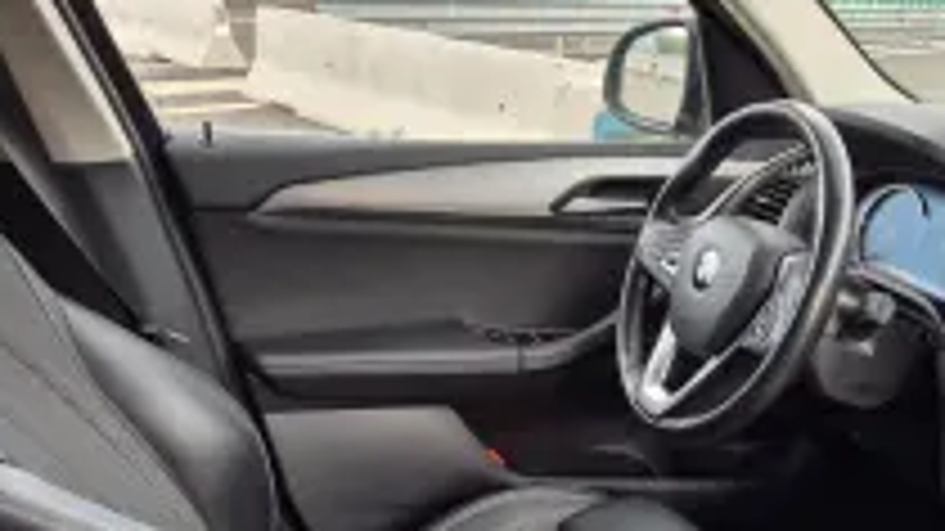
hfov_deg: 45.9
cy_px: 428
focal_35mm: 43
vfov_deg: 27.1
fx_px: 1077
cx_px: 698
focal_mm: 5.4
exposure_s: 1/134
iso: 32
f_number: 1.8
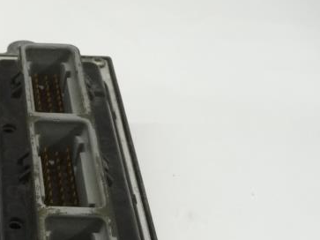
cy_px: 314
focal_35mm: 79
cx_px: -88
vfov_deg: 17.5
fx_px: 730
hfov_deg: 22.3
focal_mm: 4.7
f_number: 3.3
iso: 200
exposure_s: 1/30
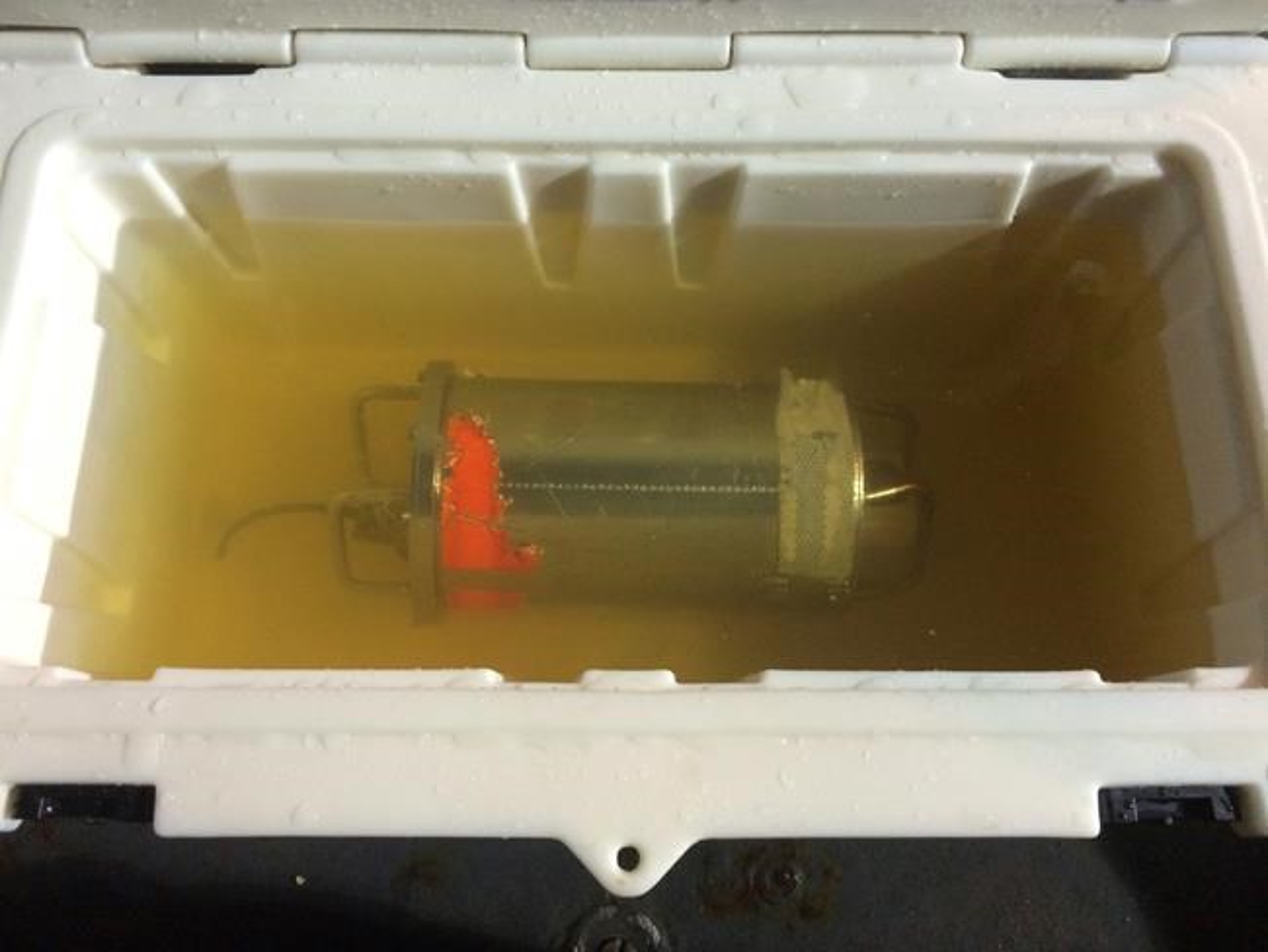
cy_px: 476
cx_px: 634
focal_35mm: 29
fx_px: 1063
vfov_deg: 48.3
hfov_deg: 61.6
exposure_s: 1/30
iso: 320
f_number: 2.2
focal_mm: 4.15
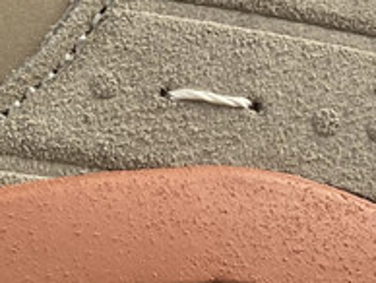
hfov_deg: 13.3
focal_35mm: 134
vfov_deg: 11.1
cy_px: 97
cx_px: -291
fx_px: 1457
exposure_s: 1/100
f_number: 1.8
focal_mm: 4.25
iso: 64
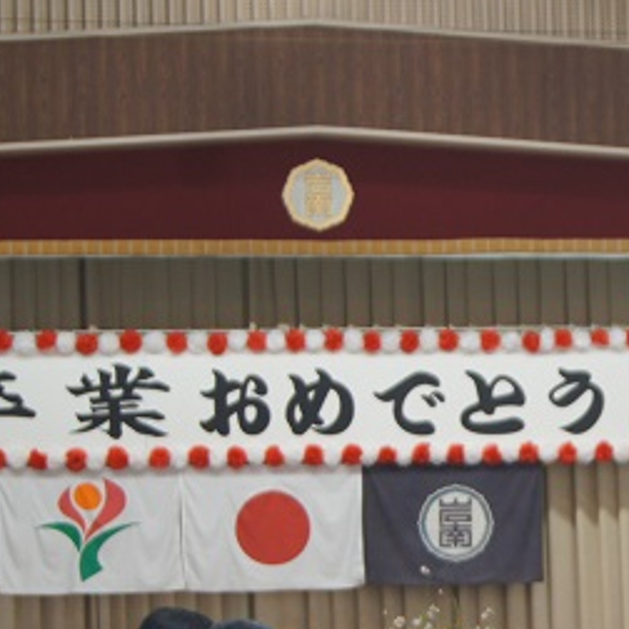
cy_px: 567
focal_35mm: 126
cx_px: 734
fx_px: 2594
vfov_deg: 13.7
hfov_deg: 13.5
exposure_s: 1/60
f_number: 5
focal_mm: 35
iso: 500
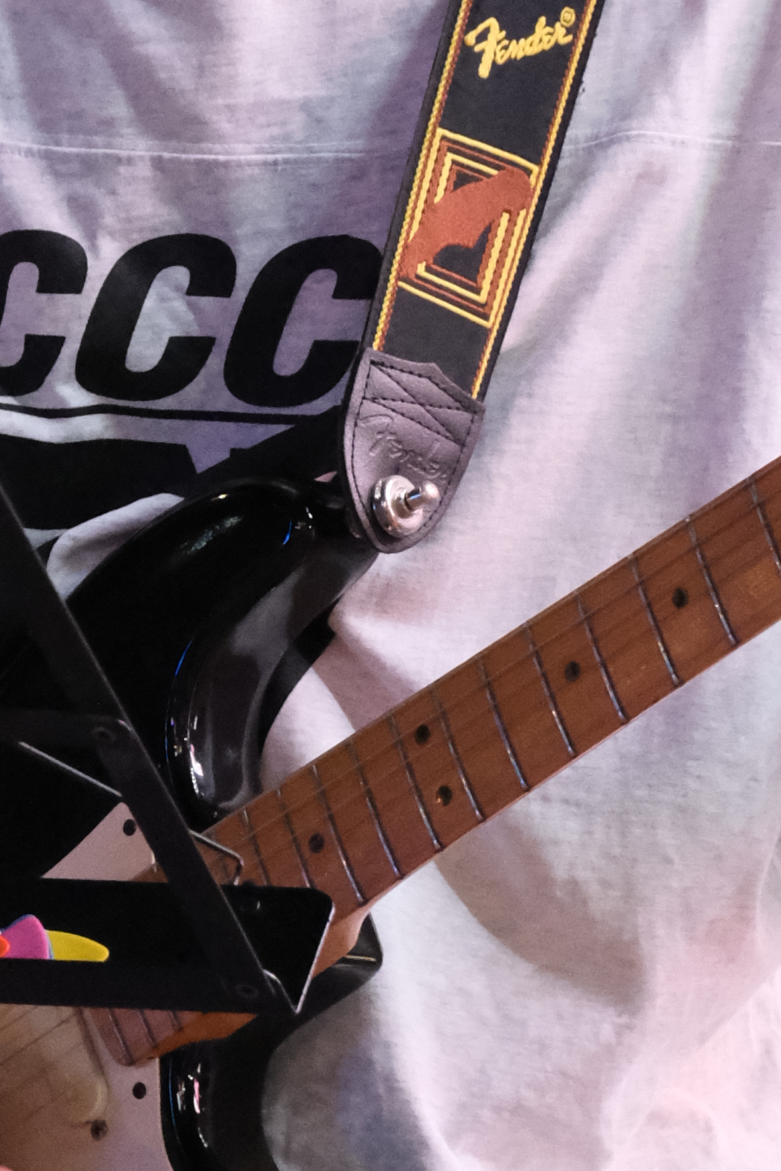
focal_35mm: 755
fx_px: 24557
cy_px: 61
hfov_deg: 1.8
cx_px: 125
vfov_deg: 2.7
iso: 8000
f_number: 5
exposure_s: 1/60
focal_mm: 142.2
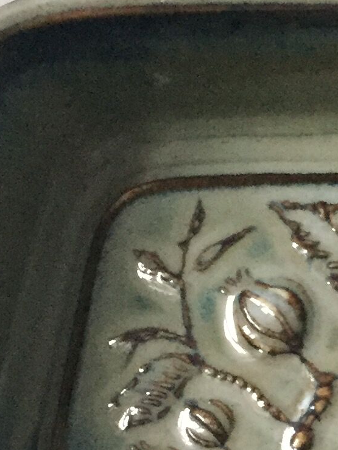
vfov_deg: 15.1
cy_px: 456
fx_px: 1666
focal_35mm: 128
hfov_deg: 11.5
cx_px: 339
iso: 400
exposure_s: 1/17
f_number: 2.2
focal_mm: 4.15
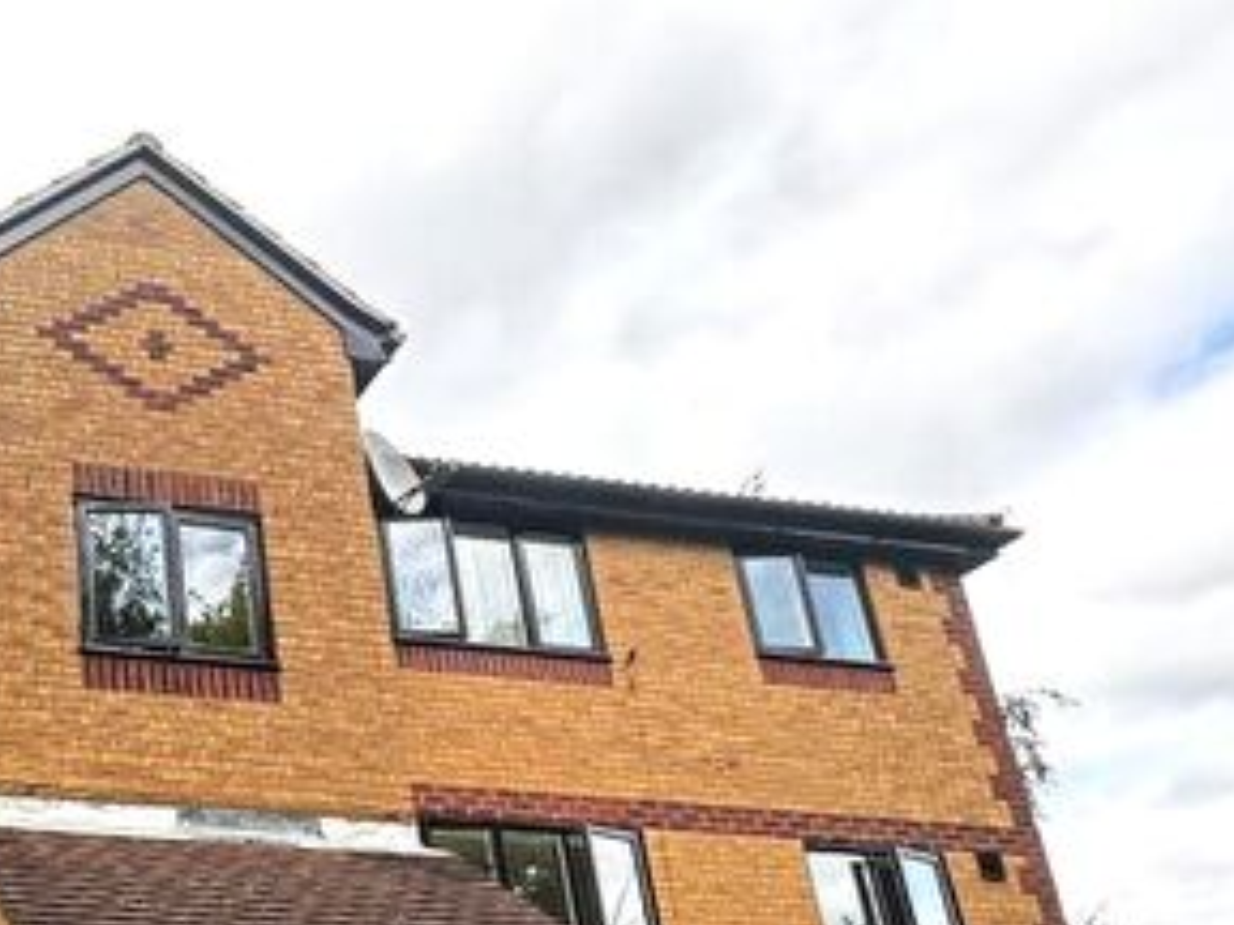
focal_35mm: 34
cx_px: -133
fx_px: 1212
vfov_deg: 37.7
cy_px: 906
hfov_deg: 42.2
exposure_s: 1/233
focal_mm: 2.22
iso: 40
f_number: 2.2
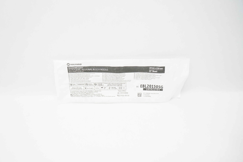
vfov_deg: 47.8
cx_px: 122
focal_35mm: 27
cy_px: 81
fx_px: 182
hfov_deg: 67.4
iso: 800
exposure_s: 1/80
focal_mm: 18
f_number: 5.6
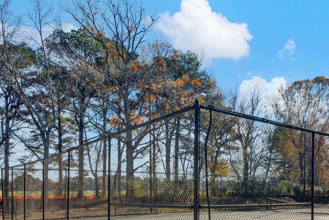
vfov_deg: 37.3
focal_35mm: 35
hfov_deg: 53.4
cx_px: 231
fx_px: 316
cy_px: 167
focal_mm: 17.8
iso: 400
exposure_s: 1/1250
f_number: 8
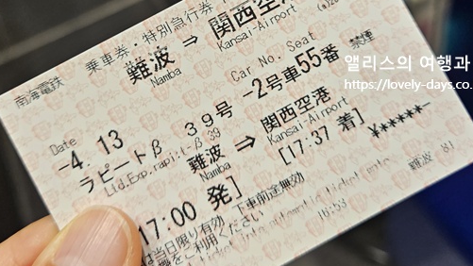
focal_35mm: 45
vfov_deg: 25.8
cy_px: 32
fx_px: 564
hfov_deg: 45.4
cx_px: 217
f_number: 1.8
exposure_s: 1/180
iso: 200
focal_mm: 5.4
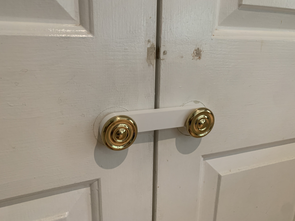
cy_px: 110
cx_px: 148
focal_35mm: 26
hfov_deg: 67.3
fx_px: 222
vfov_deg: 53.1
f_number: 1.8
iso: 250
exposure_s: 1/60
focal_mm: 4.25
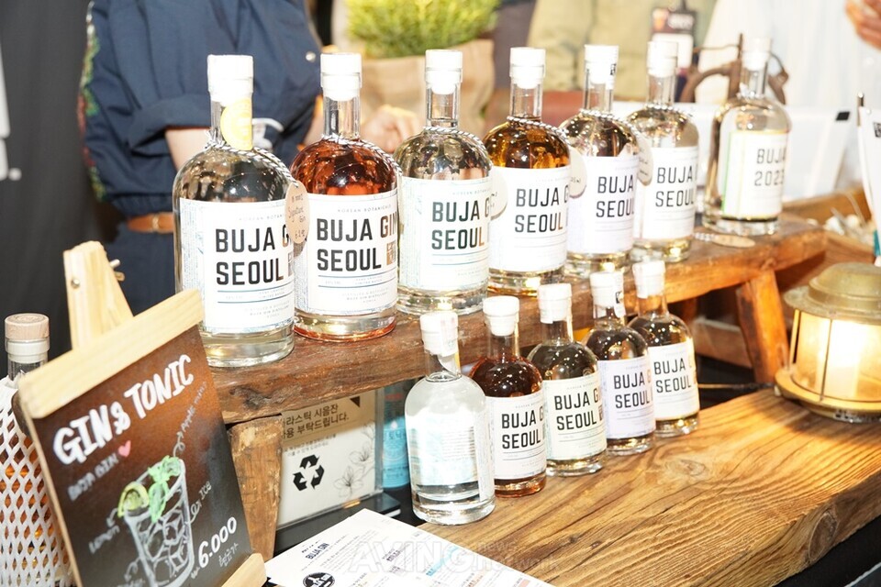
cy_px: 294
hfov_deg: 46.4
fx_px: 1028
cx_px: 440
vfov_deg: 31.9
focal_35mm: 42
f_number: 3.2
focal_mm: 28
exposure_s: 1/160
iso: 1600
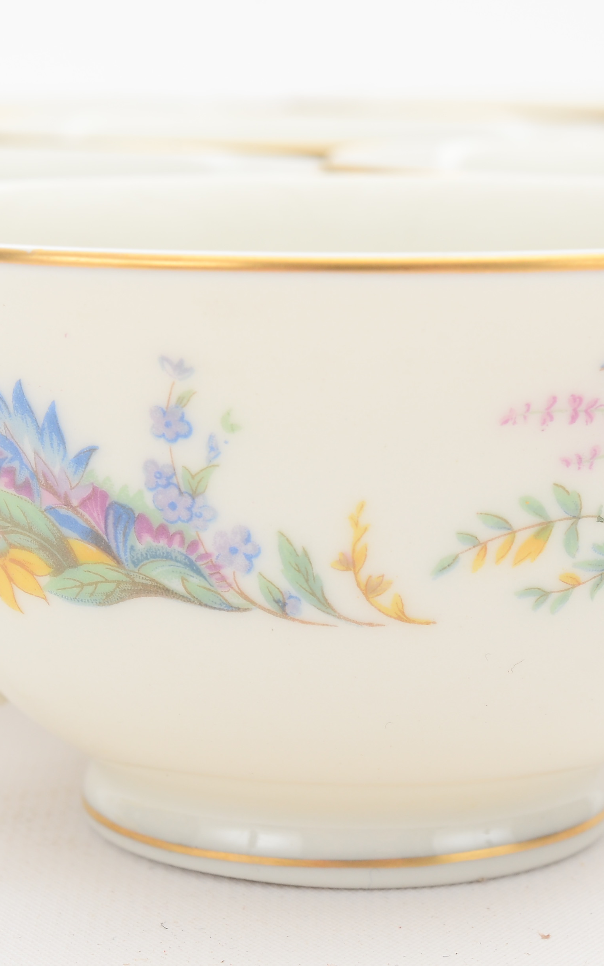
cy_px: 485
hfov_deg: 11.8
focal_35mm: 111
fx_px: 2923
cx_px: 241
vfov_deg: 18.8
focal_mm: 48
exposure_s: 1/80
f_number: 13
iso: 250
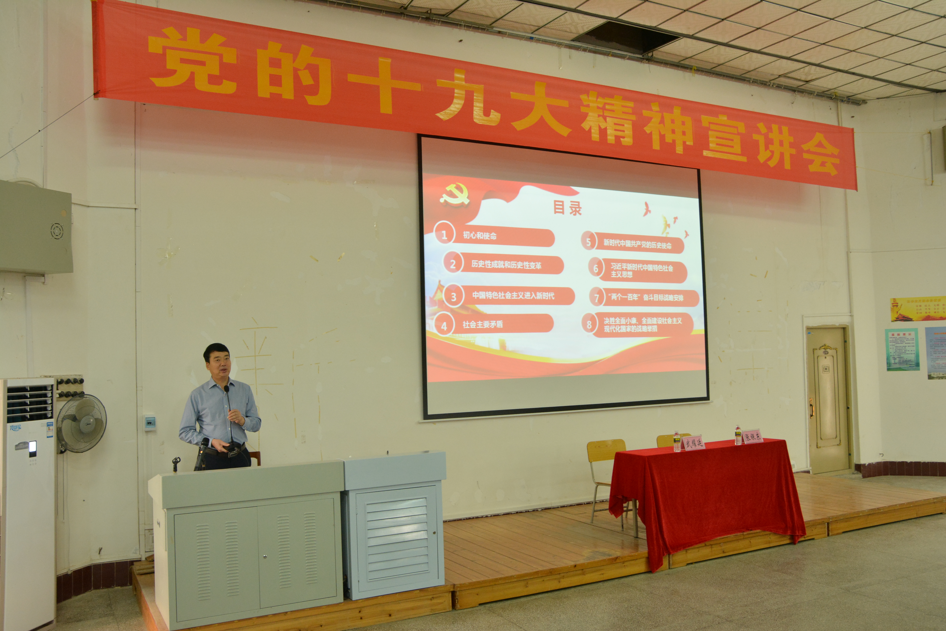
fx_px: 828
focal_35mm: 32
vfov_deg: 41.7
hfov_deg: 59.5
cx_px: 473
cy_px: 316
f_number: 6.3
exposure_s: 1/20
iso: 800
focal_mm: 21
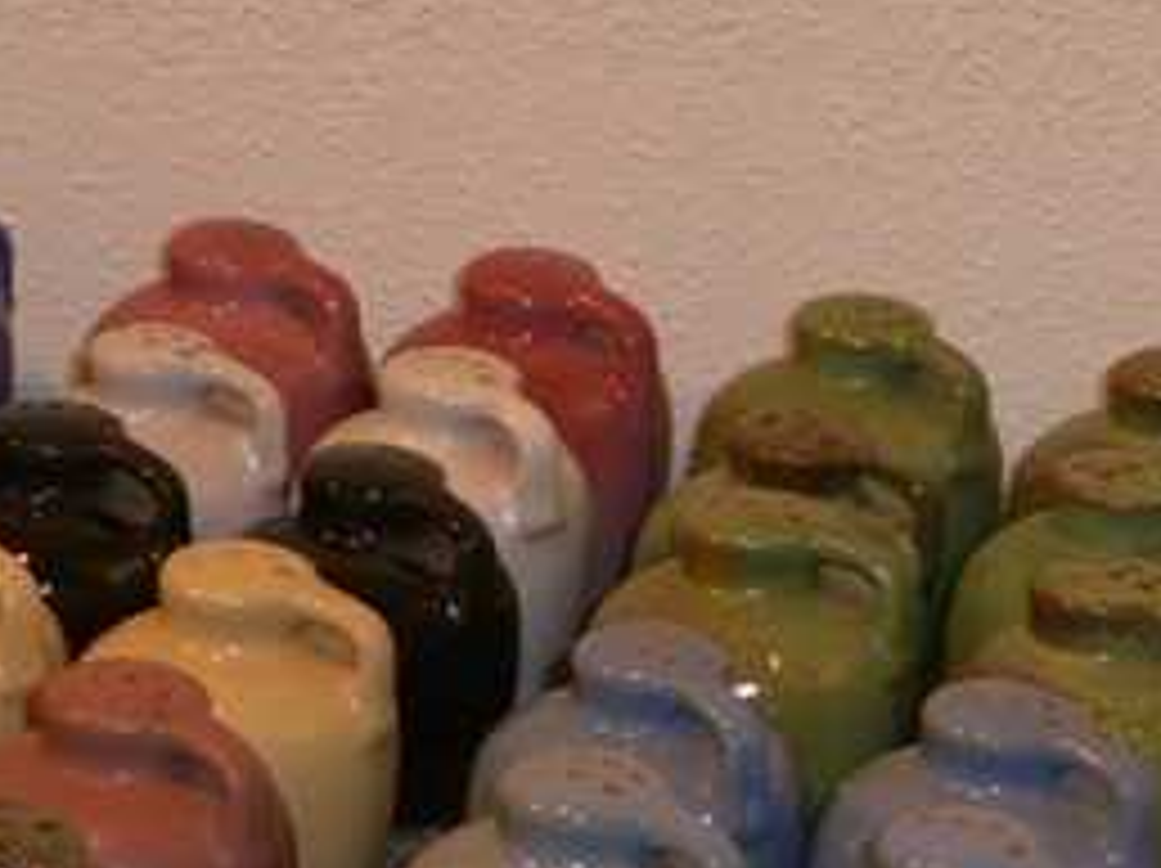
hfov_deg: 11.8
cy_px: 517
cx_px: -189
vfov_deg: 9.0
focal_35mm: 164
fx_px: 5495
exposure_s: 1/30
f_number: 3.8
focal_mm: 13.7
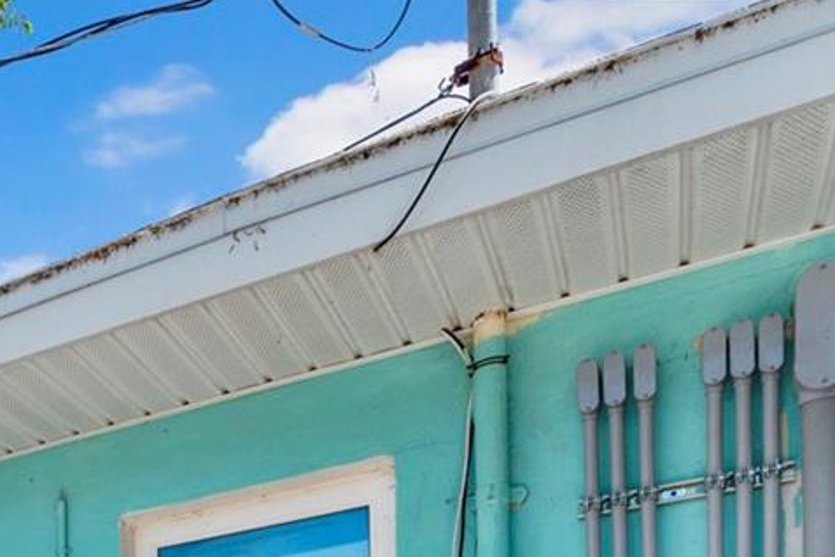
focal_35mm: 47
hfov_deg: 32.0
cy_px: 927
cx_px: -249
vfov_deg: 21.6
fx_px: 1090
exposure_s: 1/500
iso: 250
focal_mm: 14
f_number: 6.3
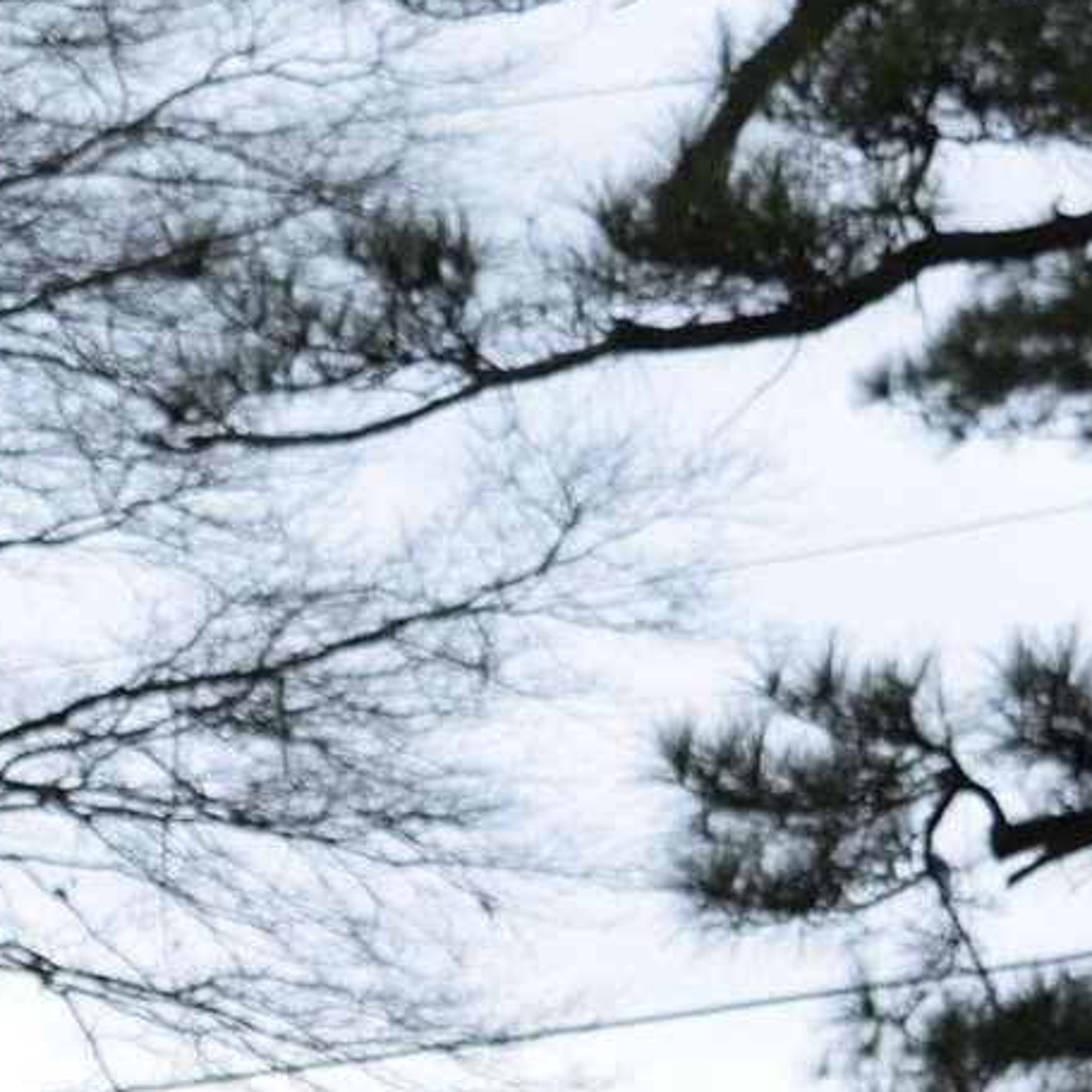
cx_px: -764
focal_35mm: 361
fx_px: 12884
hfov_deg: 4.8
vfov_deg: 4.8
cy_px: 2402
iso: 100
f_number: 6.3
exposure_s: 1/160
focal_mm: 42
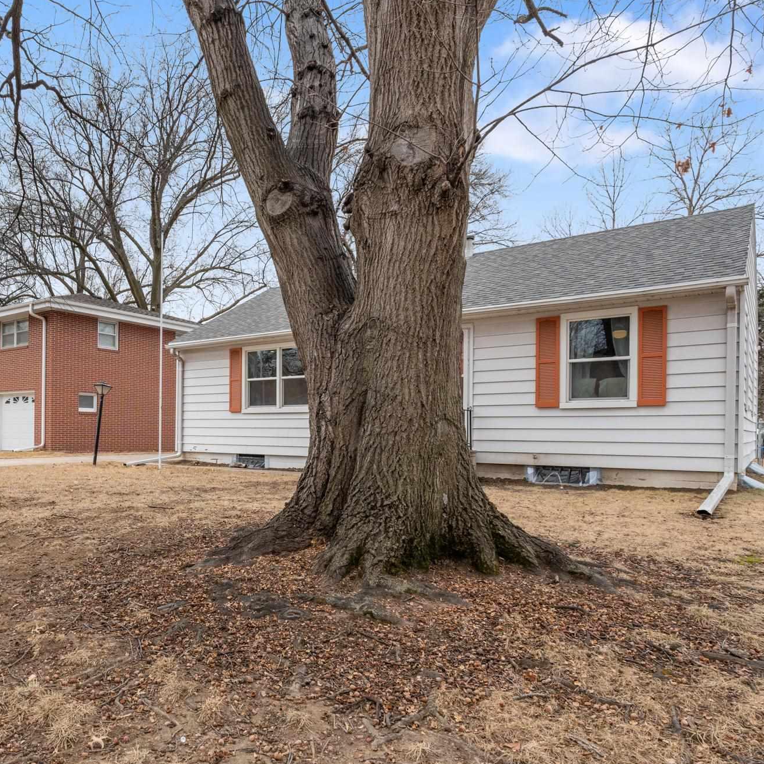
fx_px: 649
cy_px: 435
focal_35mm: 26
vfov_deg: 60.7
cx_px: 206
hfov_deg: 58.3
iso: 400
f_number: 9
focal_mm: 16
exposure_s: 1/100
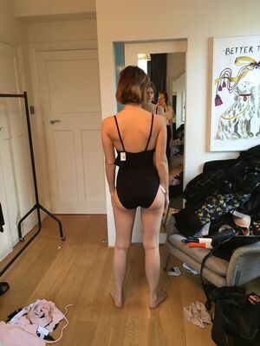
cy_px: 173
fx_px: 290
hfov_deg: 48.2
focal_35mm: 29
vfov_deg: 61.7
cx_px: 130
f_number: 2.2
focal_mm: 4.15
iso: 64
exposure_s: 1/33
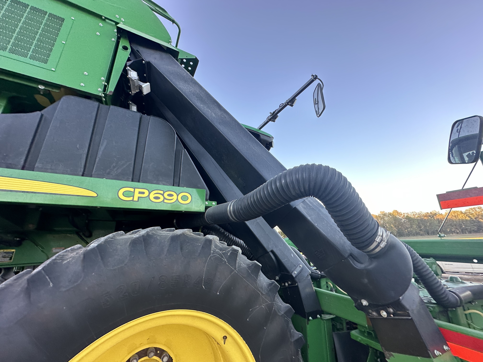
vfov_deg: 85.7
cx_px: 242
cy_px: 181
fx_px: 195
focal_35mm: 14
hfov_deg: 102.1
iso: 80
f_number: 2.2
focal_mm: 2.22
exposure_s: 1/99
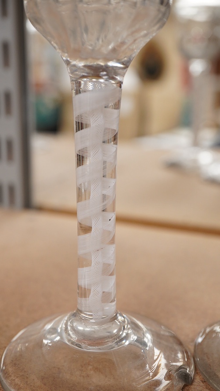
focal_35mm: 48
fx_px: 498
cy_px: 197
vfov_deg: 42.9
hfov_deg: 24.9
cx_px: 89
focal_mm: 30
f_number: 8
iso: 1250
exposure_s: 1/125
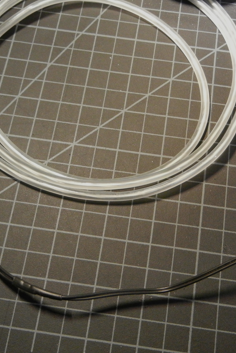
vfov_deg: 46.4
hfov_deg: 31.8
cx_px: 145
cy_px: 176
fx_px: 413
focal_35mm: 42
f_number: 3.5
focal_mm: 5.4
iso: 800
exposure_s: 1/16.7
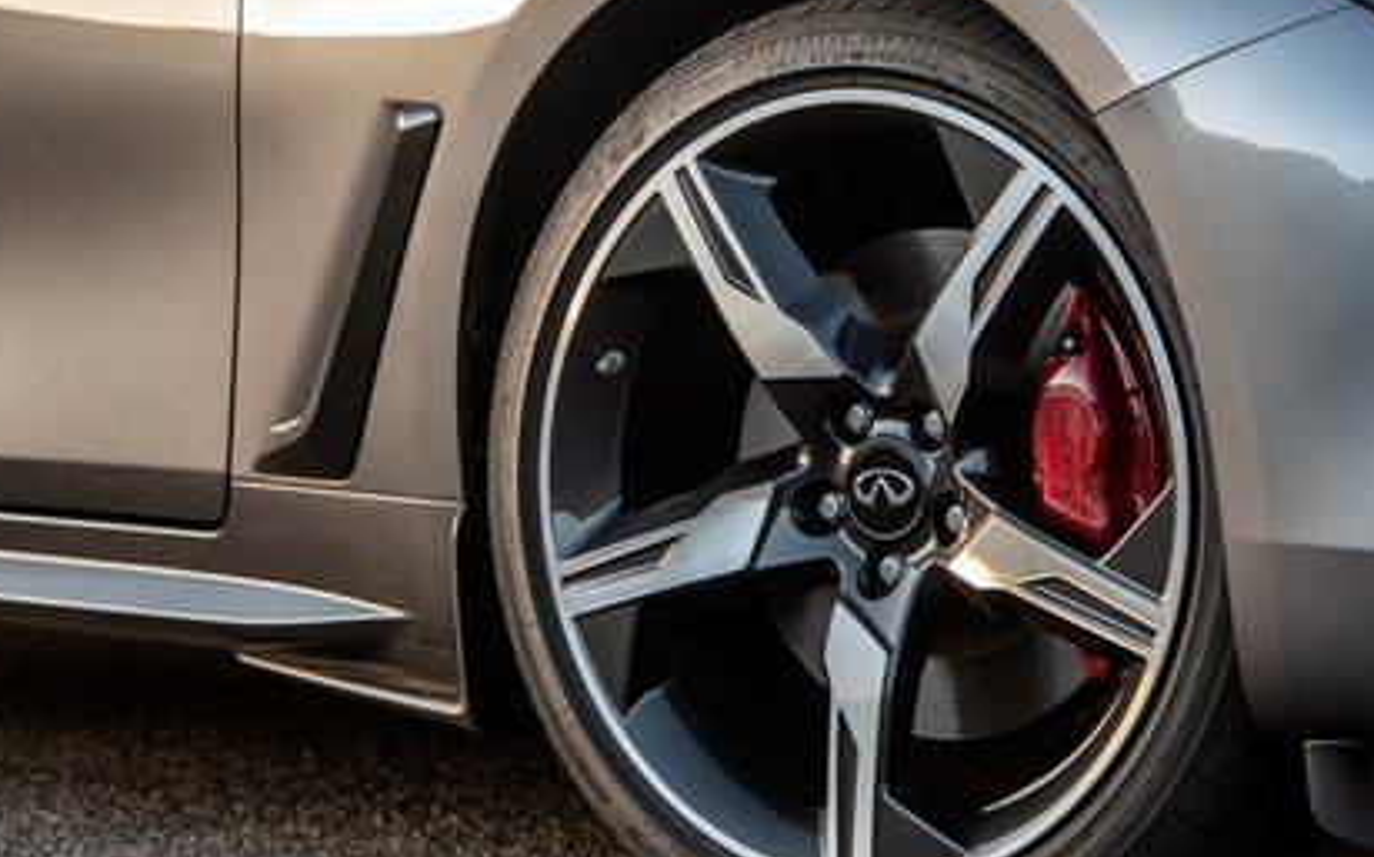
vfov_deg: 6.3
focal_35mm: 208
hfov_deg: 10.1
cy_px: 410
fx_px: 7785
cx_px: 790
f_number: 5
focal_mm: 140
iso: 64
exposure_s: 1/30
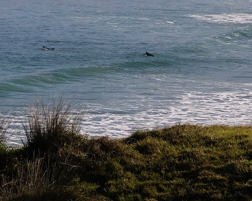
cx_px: -115
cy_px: -83
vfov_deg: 5.7
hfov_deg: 7.1
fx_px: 1999
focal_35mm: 268
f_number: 11
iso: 1000
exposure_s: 1/480
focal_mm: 55
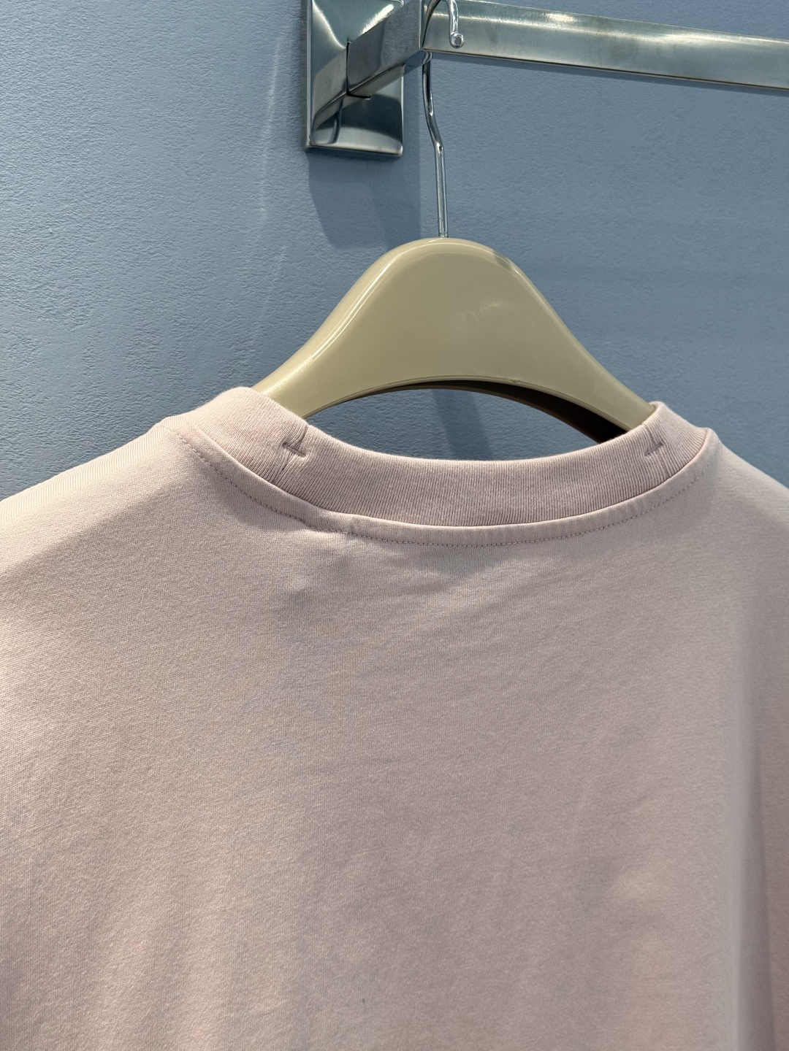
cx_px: 394
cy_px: 526
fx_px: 1459
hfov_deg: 30.3
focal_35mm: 48
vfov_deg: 39.7
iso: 64
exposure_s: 1/100
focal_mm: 6.76
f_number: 1.78
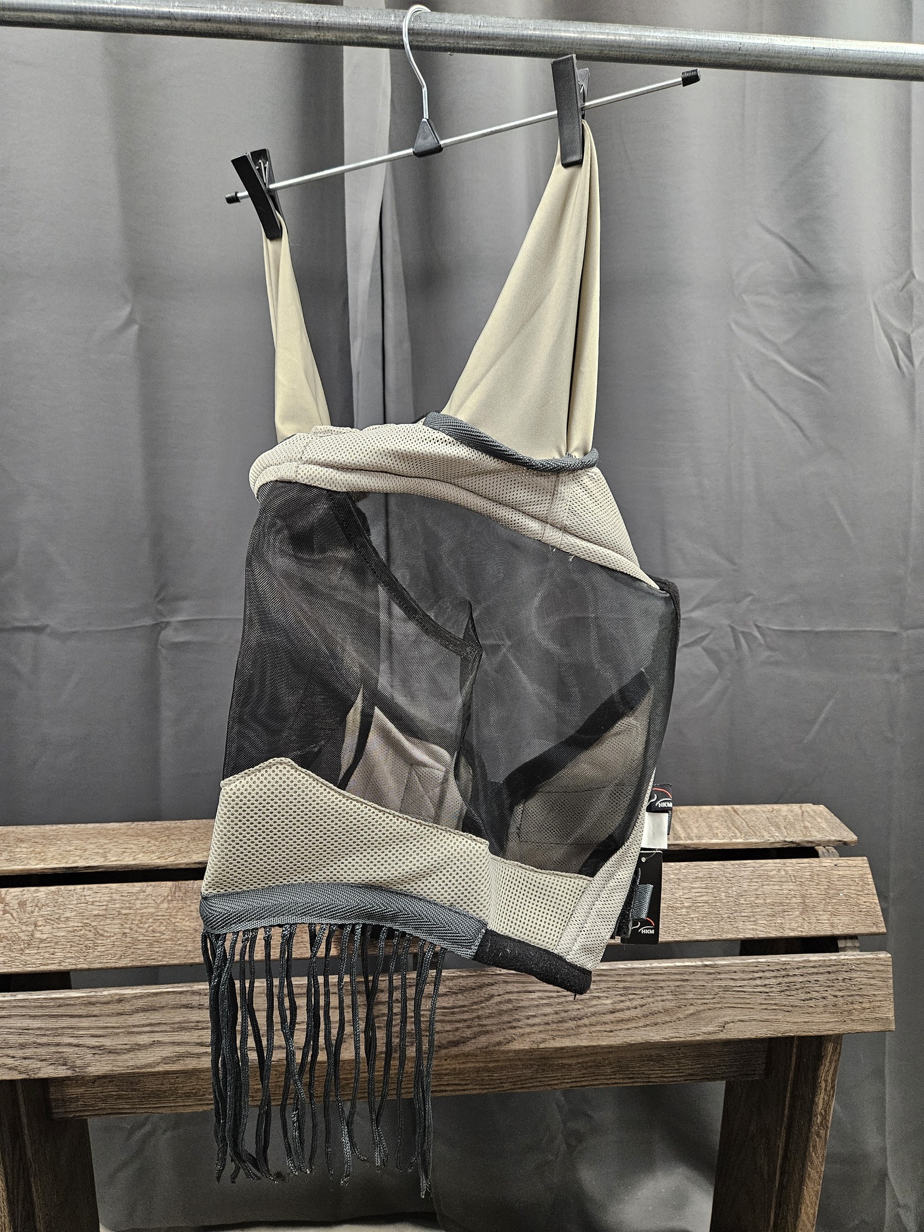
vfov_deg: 73.9
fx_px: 819
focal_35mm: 23
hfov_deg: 58.9
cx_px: 462
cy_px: 616
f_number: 1.8
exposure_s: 1/142
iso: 500
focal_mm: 5.4
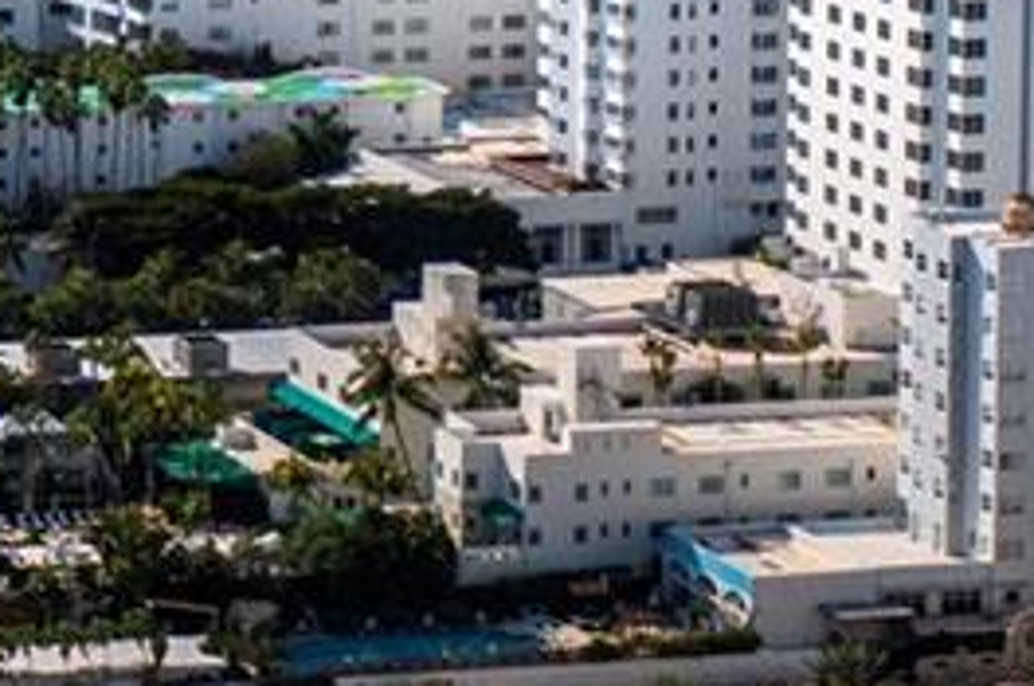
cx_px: -1061
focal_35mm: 170
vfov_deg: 7.9
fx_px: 4874
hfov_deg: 11.0
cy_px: -417
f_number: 3.2
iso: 100
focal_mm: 10.26
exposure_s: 1/320
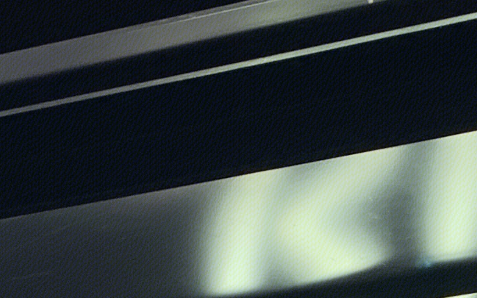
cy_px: 609
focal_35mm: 162
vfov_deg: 7.7
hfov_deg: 12.9
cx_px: 386
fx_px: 2106
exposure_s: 1/100
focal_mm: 4.25
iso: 25
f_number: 1.8
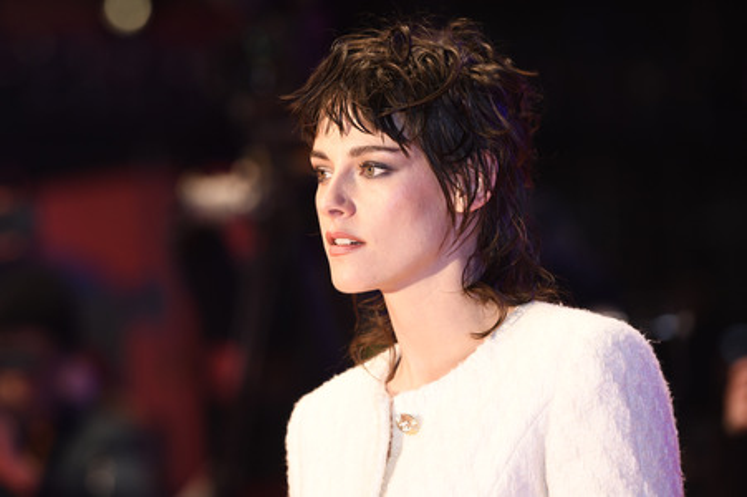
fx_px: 3628
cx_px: 374
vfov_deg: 7.8
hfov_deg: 11.8
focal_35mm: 175
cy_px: 248
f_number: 4
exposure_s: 1/160
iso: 800
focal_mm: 175
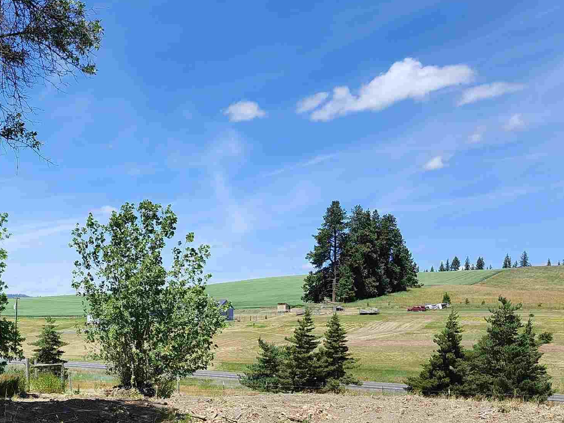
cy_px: 303
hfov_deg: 37.7
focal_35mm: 48
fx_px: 782
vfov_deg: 29.9
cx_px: 88
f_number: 1.8
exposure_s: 1/1365
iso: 25
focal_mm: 5.54
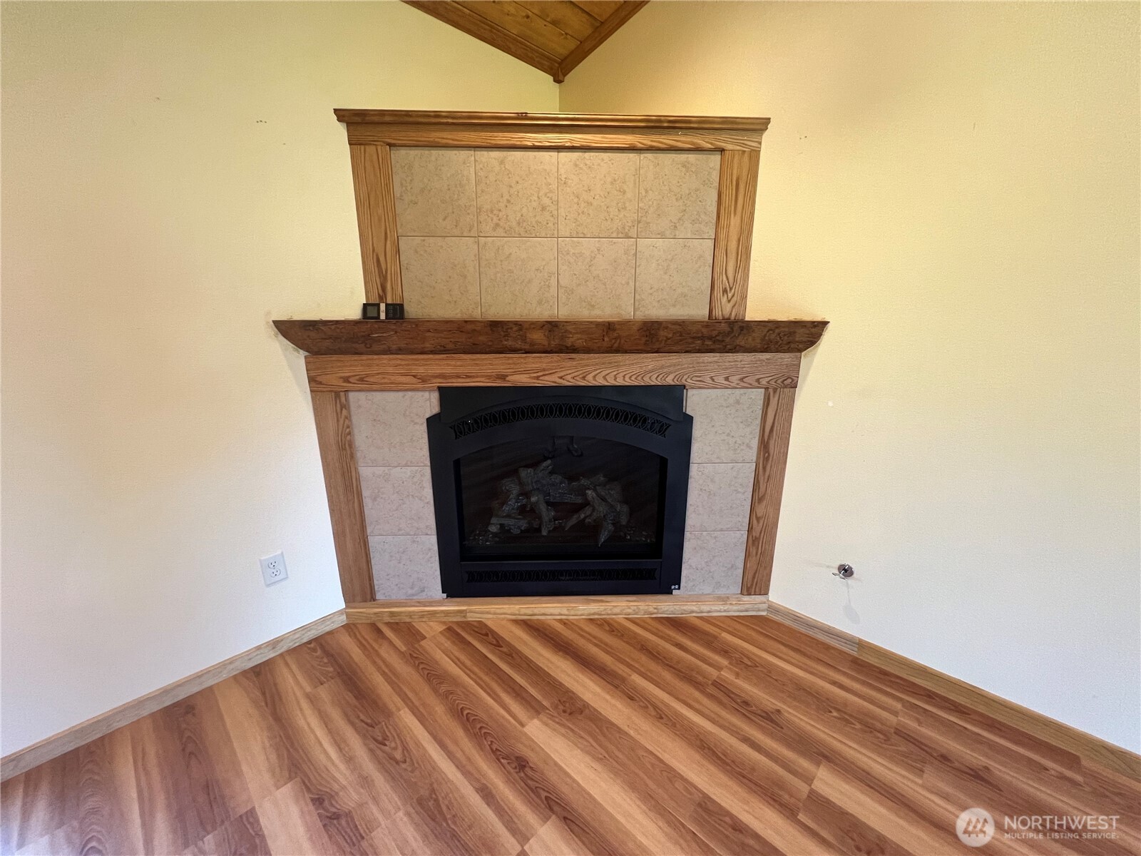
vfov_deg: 89.9
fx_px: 429
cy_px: 428
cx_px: 570
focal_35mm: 13
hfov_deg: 106.2
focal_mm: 1.57
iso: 250
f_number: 1.8
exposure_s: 1/60
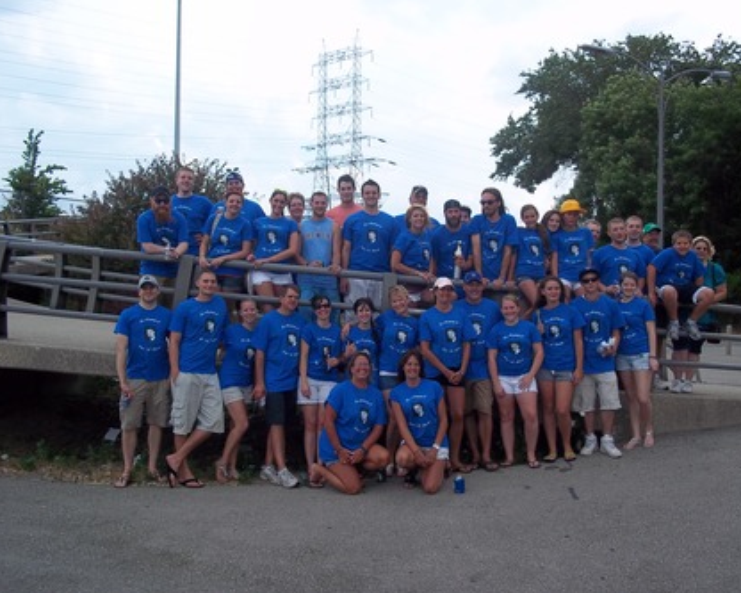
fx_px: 834
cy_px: 294
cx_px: 381
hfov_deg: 47.9
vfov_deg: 39.2
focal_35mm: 38
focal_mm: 6.5
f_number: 3.1
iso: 80
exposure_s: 1/250
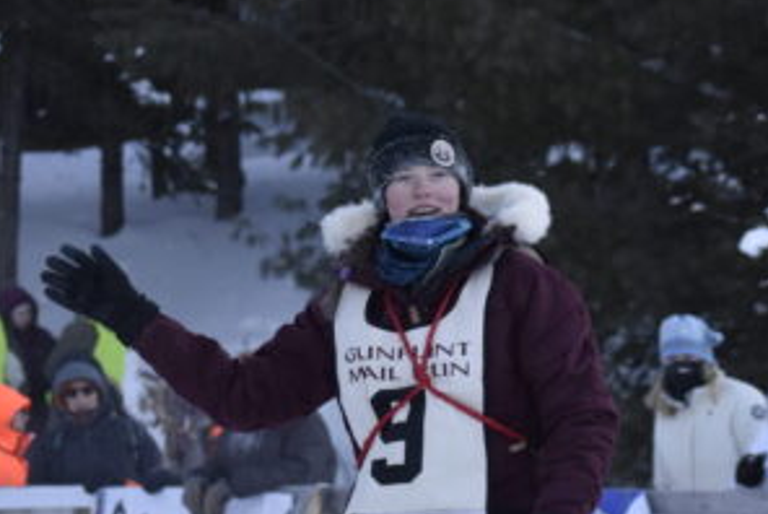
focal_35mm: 255
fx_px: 5445
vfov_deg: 5.4
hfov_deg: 8.1
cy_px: 565
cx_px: 524
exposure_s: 1/1000
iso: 720
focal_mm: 72
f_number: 4.8
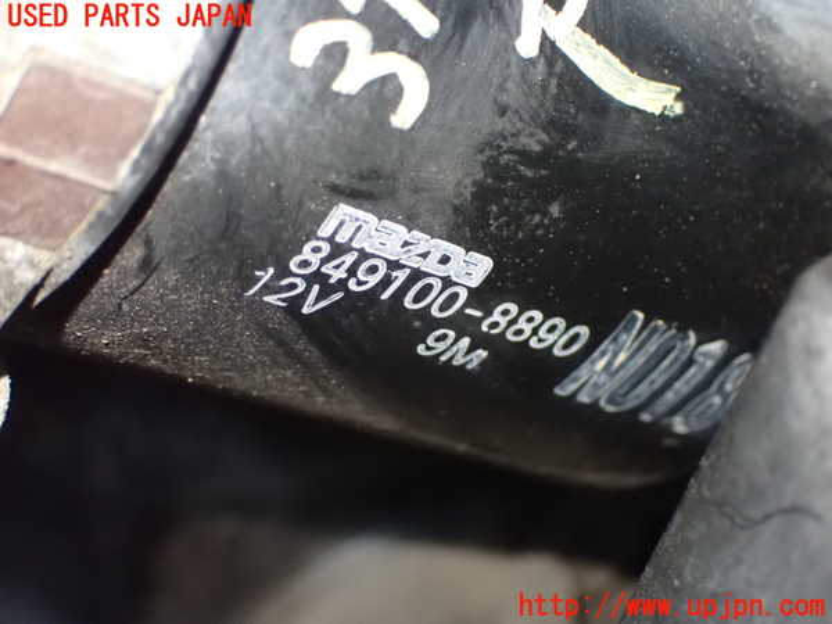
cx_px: 416
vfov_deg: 20.7
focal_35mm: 71
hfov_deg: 27.4
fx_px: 1706
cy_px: 312
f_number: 3.9
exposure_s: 1/25
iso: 1600
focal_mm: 12.73
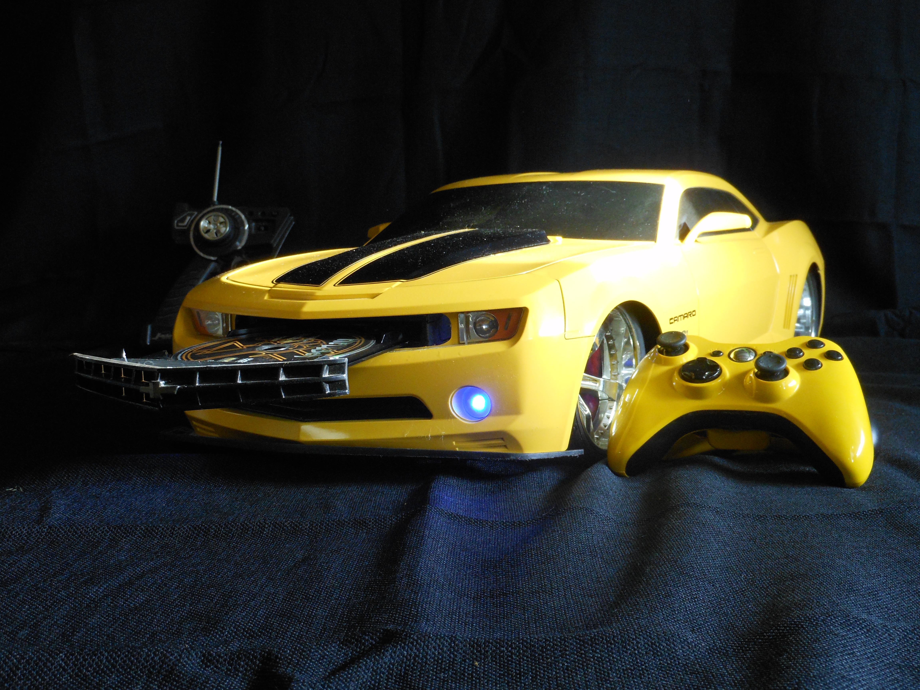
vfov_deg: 32.2
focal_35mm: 45
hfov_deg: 42.1
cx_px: 460
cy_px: 345
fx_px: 1196
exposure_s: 1/30
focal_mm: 8.1
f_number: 4.6
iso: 250
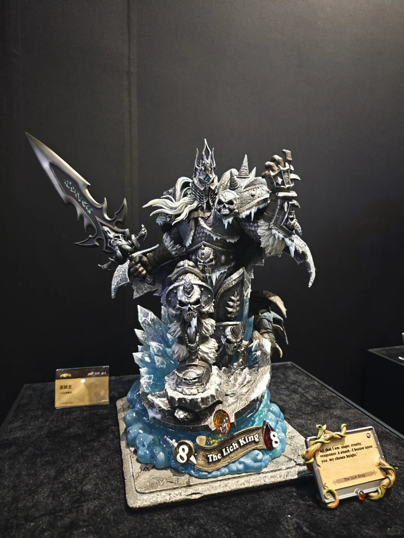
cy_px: 269
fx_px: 358
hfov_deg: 58.9
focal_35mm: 23
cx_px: 202
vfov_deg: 73.9
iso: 640
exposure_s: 1/50
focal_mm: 8.72
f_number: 1.63
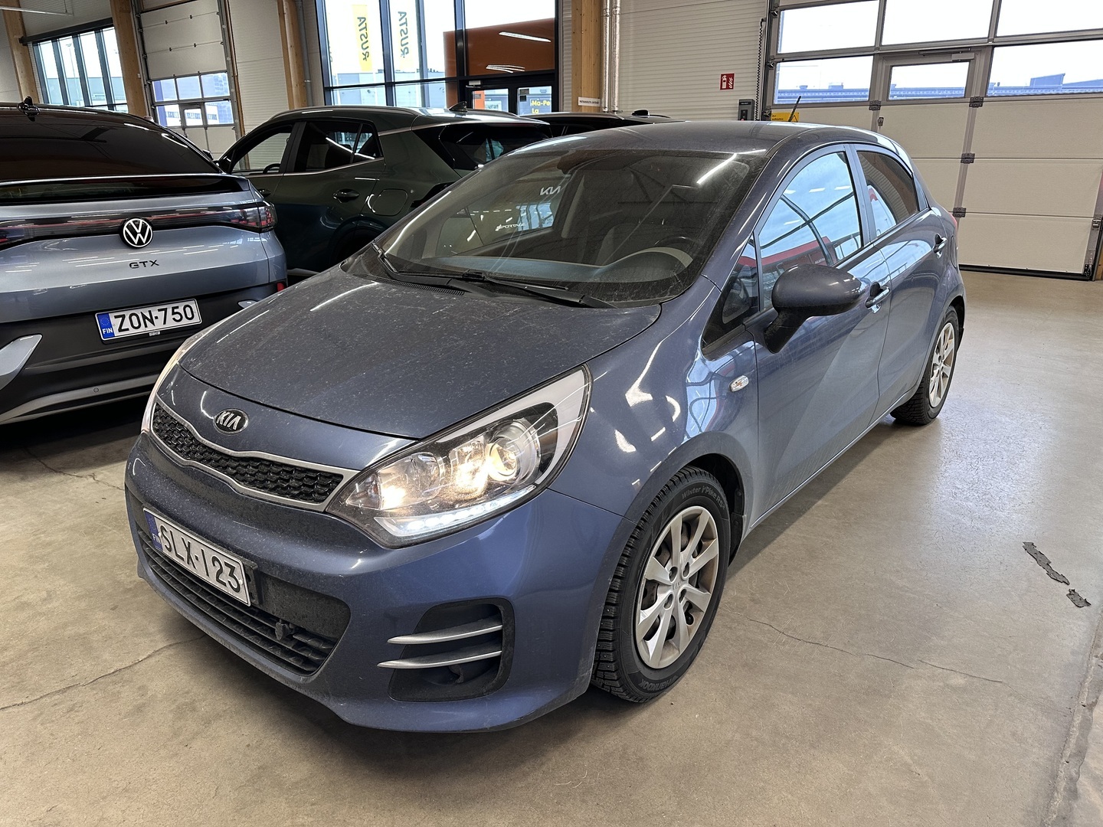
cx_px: 552
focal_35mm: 24
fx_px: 765
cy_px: 414
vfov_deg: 56.8
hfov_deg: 71.6
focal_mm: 6.86
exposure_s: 1/100
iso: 200
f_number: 1.78
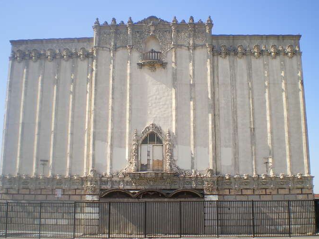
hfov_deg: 43.9
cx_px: 162
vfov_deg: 33.6
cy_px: 120
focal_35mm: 43
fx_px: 396
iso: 50
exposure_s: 1/250
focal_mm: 6.3
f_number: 4.6
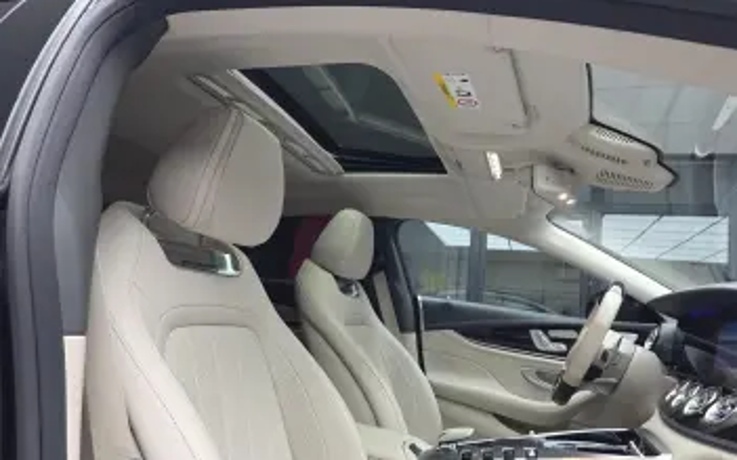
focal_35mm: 25
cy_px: 258
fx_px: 502
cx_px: 370
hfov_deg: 72.6
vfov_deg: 49.1
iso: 50
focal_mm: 6.25
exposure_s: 1/100
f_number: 1.7
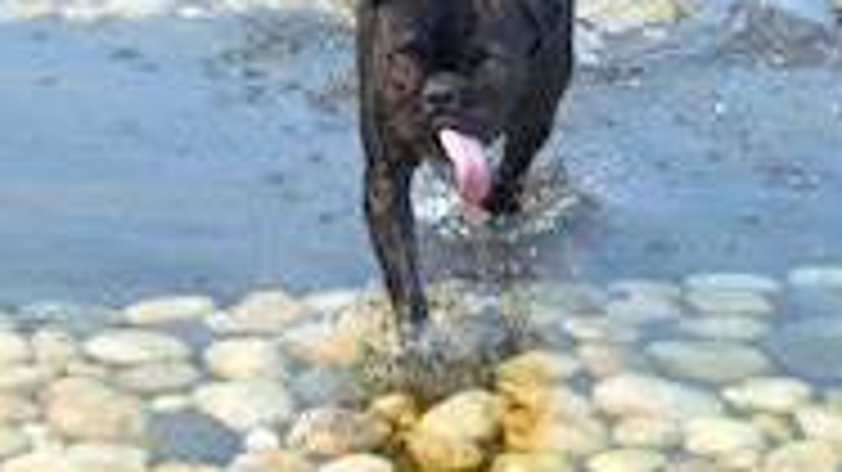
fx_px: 3191
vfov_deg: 8.5
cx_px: 543
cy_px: 121
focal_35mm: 143
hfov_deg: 15.0
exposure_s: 1/320
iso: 100
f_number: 5.6
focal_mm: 34
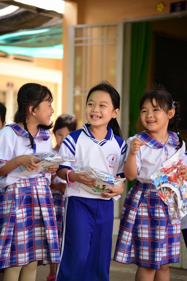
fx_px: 935
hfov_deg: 11.4
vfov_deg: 17.1
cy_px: 140
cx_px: 94
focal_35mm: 120
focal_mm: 120
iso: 320
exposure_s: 1/250
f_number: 4
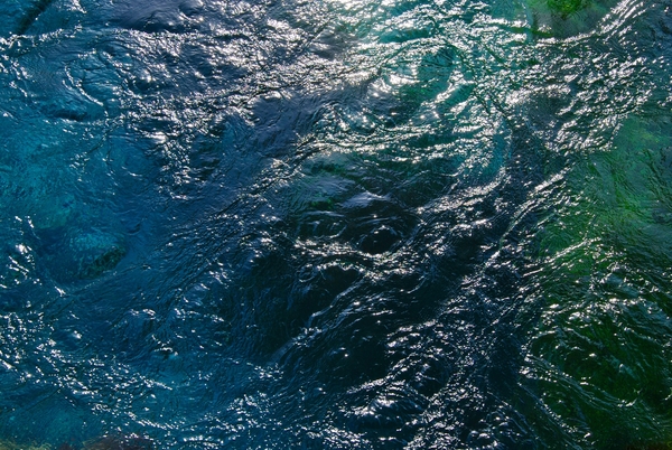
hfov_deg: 29.8
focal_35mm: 68
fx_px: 1262
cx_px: 336
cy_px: 225
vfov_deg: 20.2
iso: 100
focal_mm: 45
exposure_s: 1/200
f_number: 7.1
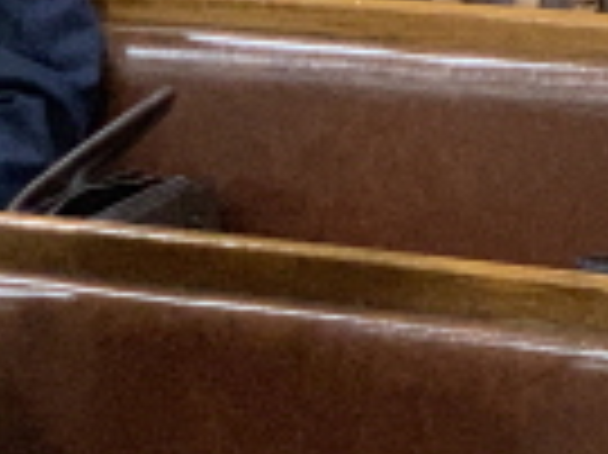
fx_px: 4878
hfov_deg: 7.1
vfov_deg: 5.3
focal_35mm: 278
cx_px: 748
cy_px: -351
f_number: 2.4
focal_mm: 6
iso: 400
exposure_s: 1/60
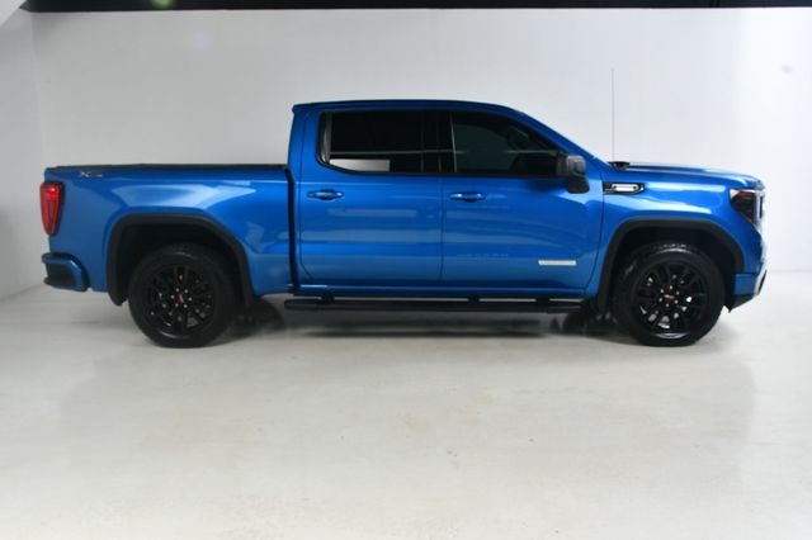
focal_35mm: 33
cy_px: 270
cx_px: 406
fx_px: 744
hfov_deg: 57.2
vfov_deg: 39.9
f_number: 11
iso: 100
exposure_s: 1/160
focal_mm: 22
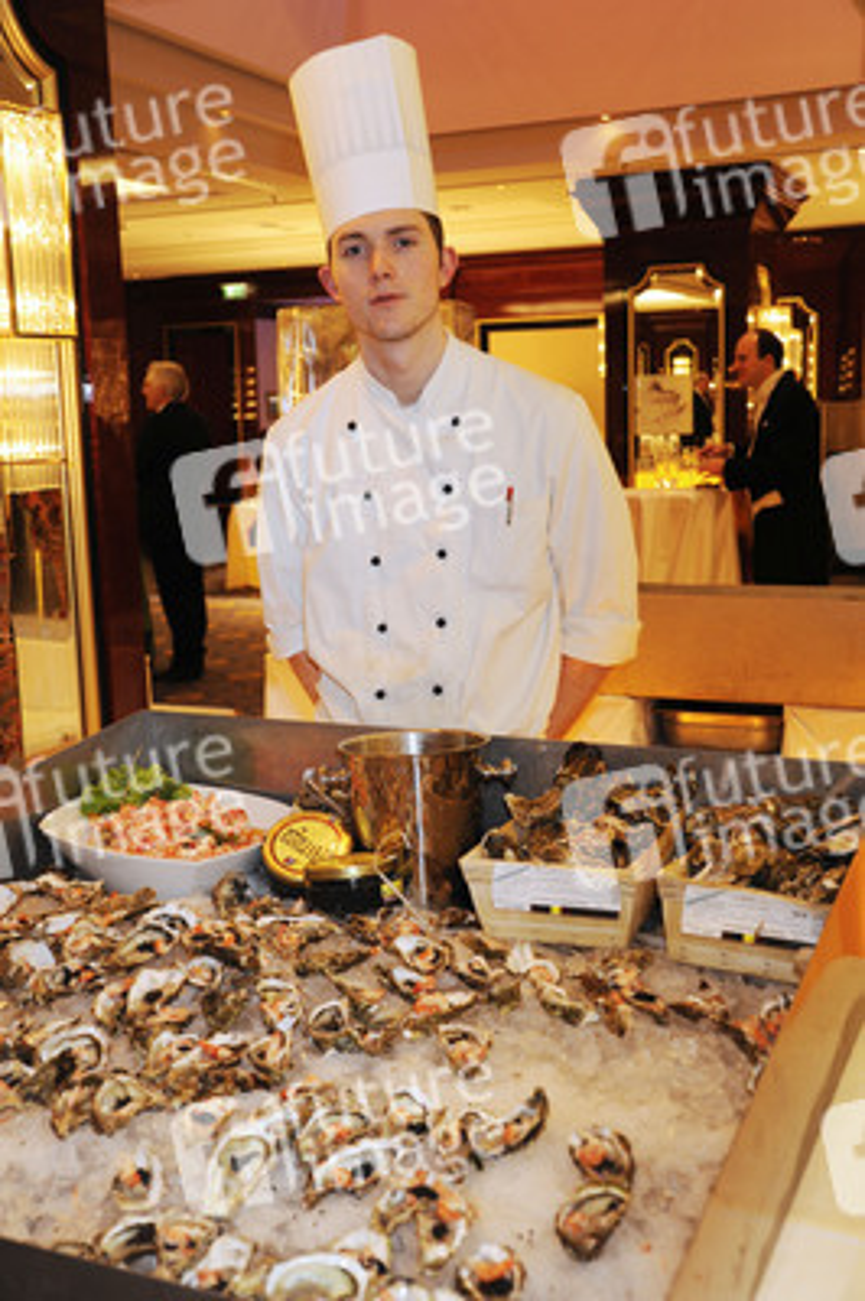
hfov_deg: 31.8
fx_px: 1516
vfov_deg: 46.4
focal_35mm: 42
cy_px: 650
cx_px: 432
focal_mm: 42
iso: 1600
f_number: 5
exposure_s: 1/30
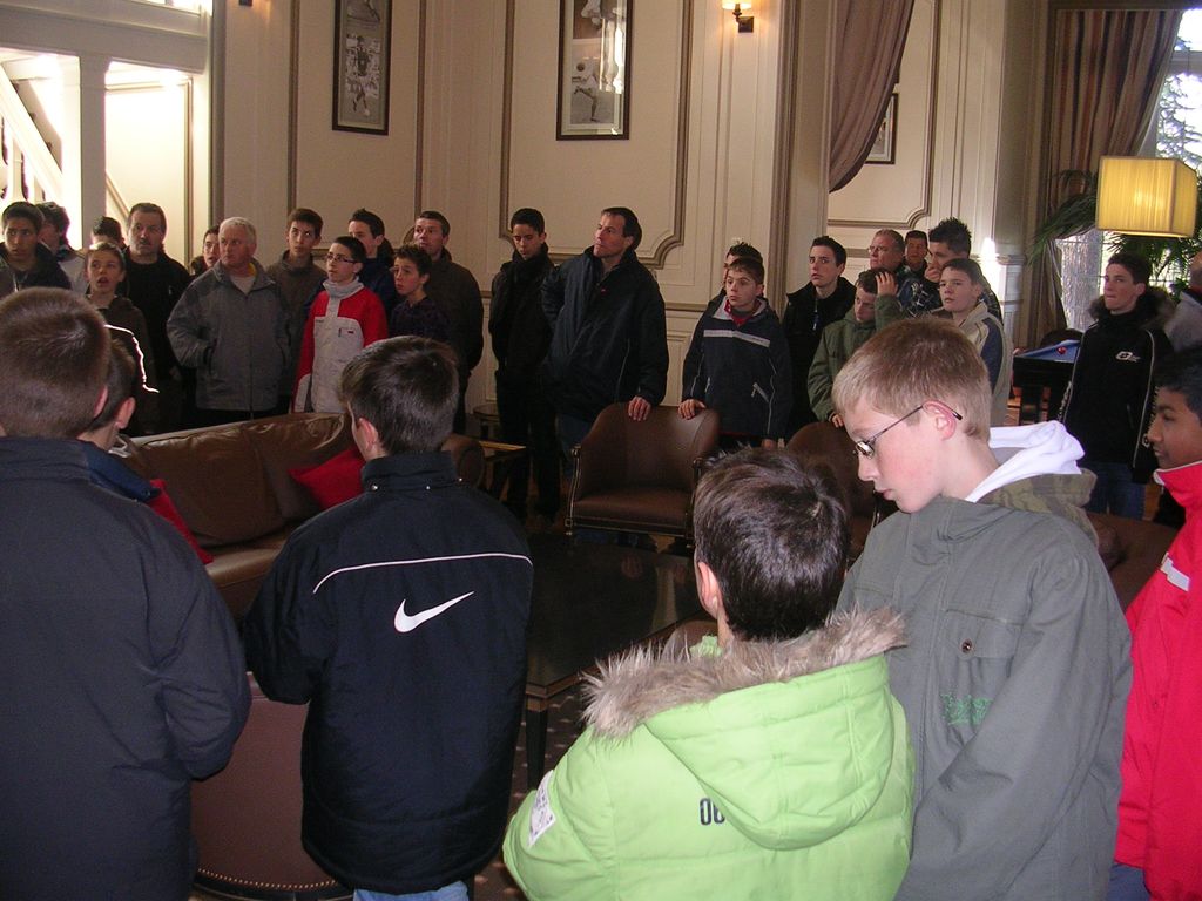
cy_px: 450
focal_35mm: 38
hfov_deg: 49.0
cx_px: 601
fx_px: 1320
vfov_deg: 37.7
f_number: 2.8
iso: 94
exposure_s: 1/60.1
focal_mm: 5.8
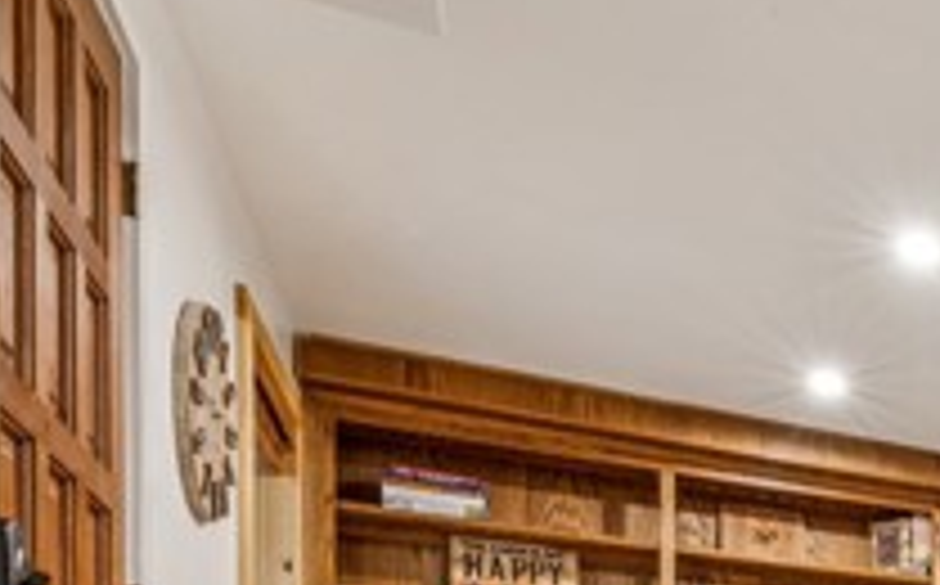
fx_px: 1319
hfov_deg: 27.0
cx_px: 1426
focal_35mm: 52
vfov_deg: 21.0
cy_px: 886
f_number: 13
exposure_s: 4
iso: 100
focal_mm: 16.5
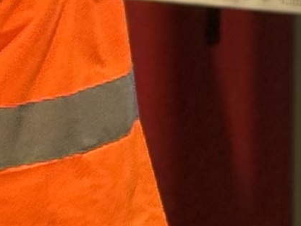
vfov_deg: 3.2
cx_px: 467
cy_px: 231
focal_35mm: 465
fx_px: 4043
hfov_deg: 4.2
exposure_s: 1/60
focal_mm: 6.76
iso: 80
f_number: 1.78
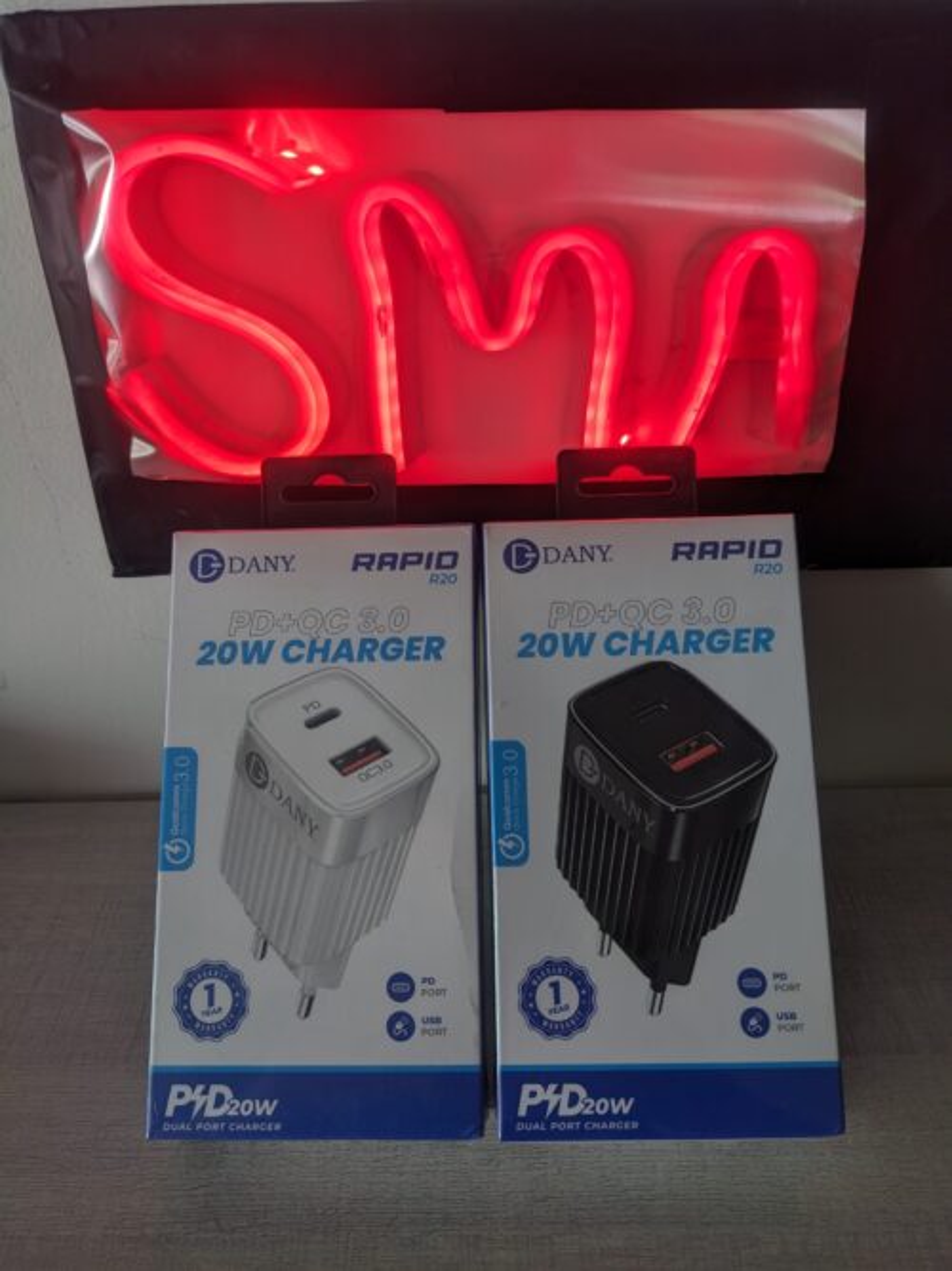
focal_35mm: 27
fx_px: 990
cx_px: 476
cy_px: 636
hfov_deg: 51.3
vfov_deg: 65.3
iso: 46
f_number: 1.73
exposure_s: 1/120
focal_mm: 4.38
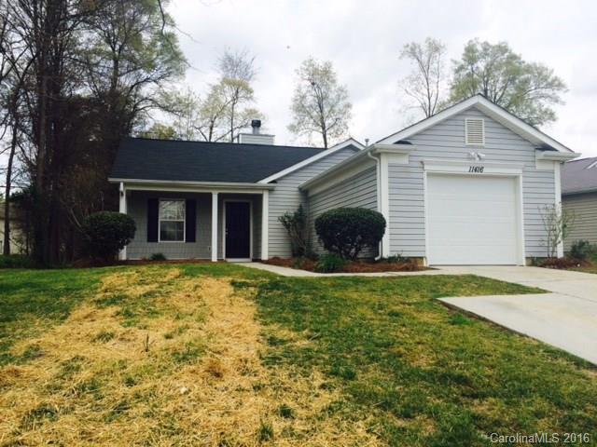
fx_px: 500
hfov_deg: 61.7
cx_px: 298
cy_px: 224
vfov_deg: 48.2
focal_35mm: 29
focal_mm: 4.15
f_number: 2.2
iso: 32
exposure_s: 1/1642
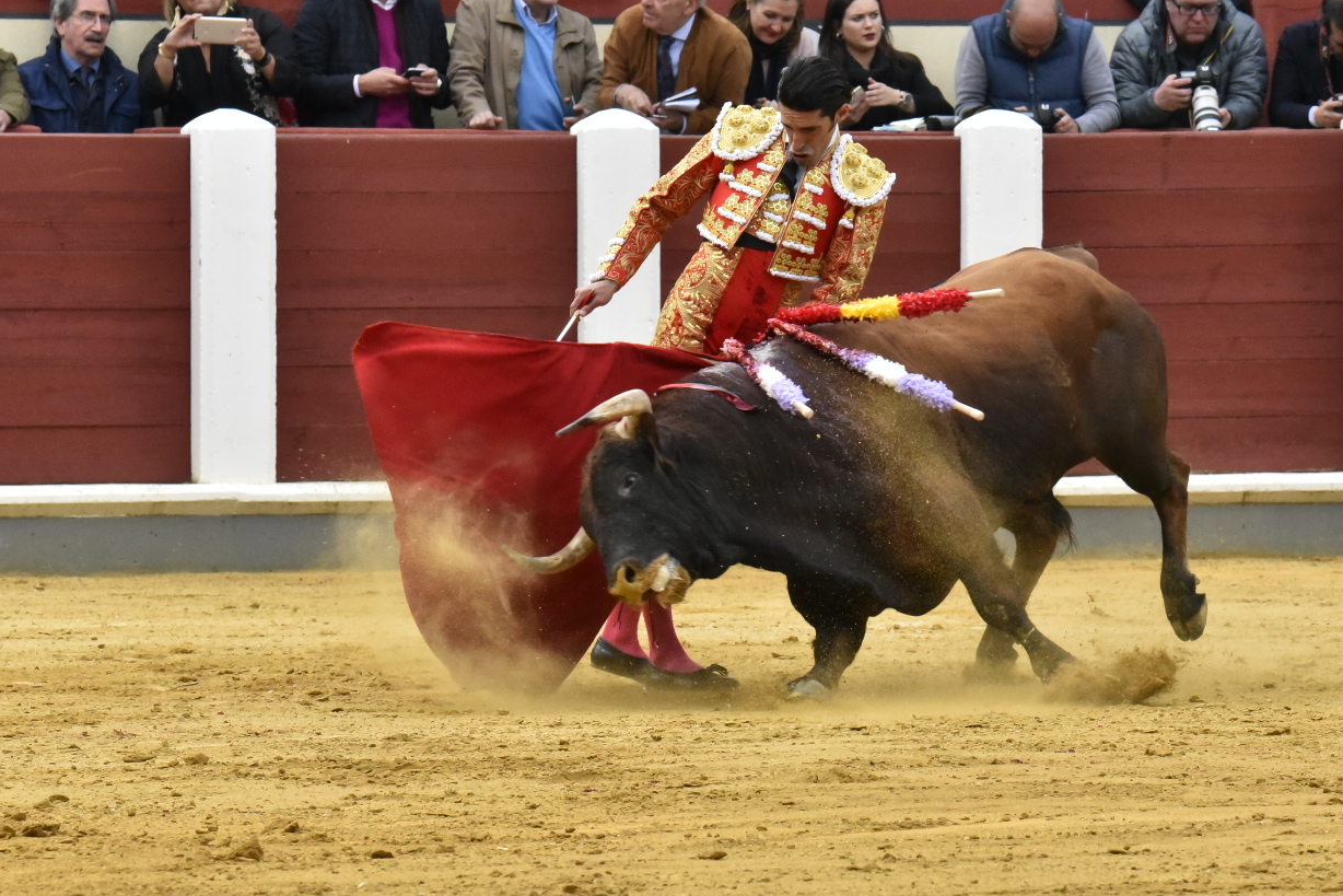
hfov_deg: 4.9
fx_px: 15744
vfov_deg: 3.3
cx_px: 817
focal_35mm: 422
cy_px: 374
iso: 6400
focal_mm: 320
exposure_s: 1/800
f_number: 16
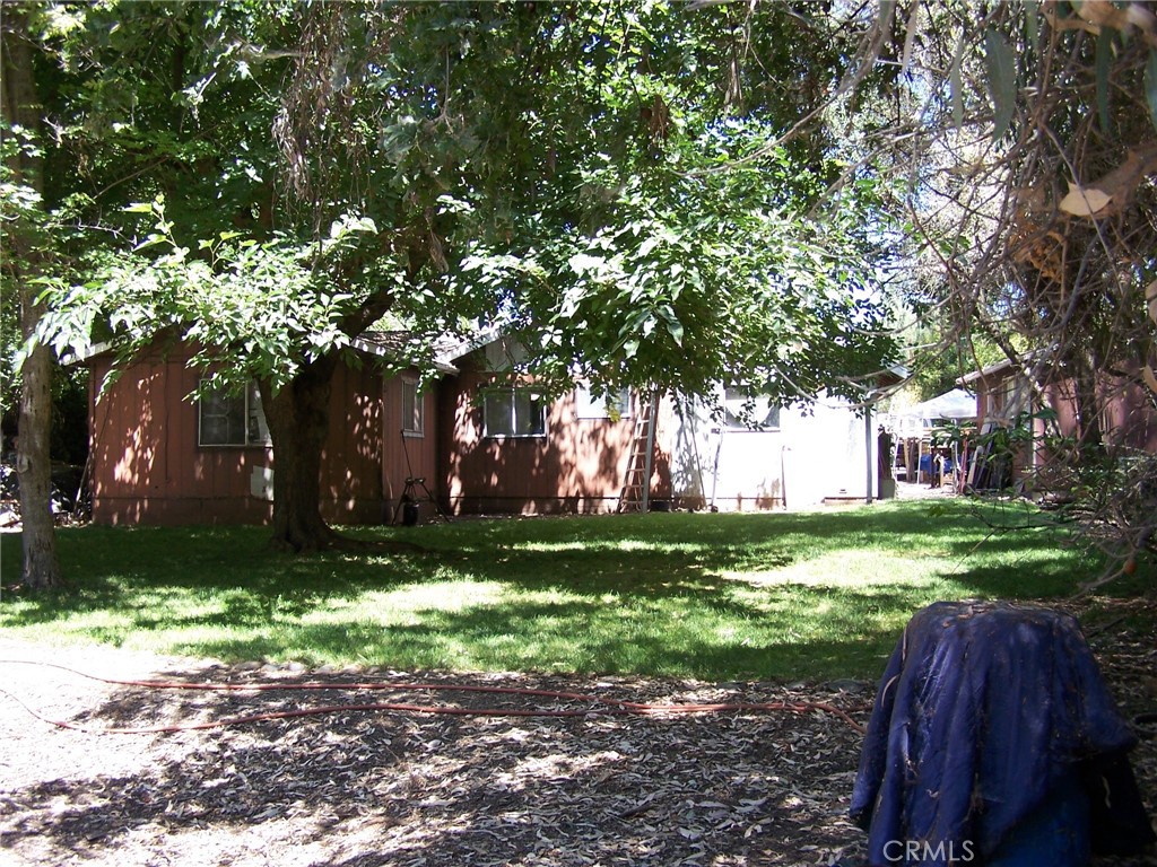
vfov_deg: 37.7
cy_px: 434
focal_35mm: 38
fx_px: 1270
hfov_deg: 49.0
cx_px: 578
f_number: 2.8
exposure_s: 1/160
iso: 80
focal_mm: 6.3
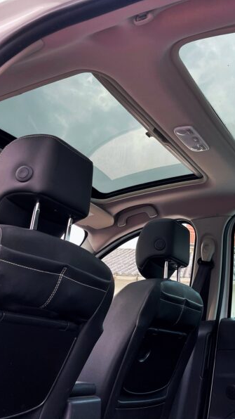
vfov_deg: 52.8
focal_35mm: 38
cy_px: 210
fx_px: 421
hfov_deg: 30.7
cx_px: 171
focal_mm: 5.1
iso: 100
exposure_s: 1/121
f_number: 1.6
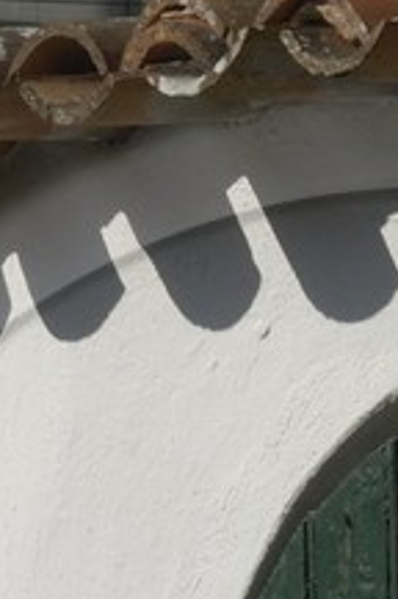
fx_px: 9199
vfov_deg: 3.7
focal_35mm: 553
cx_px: 445
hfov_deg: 2.5
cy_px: 950
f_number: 12
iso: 100
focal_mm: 50
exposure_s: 1/160
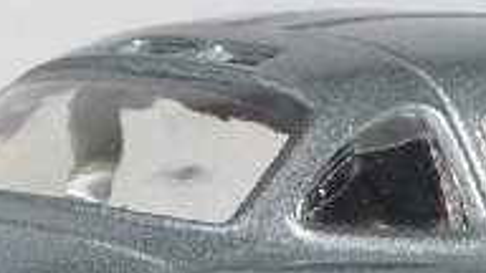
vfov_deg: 2.5
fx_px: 6134
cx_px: 354
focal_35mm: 476
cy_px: 351
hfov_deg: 4.5
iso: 100
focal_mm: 13.1
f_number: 4.6
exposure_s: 1/40
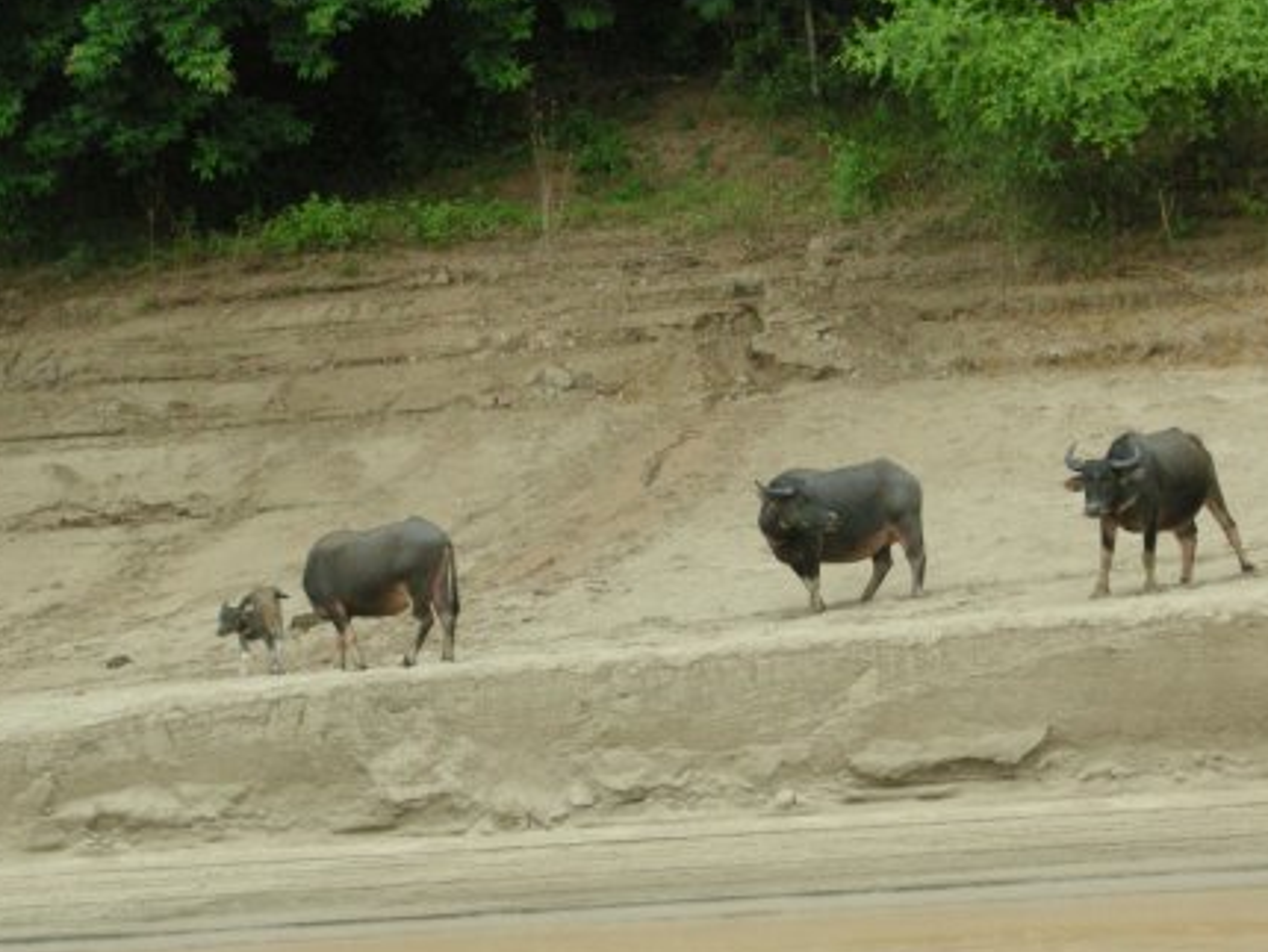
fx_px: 6377
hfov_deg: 11.3
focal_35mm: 174
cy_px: 498
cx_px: 829
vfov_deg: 8.5
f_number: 5.1
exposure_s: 1/250
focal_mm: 24.5
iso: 356
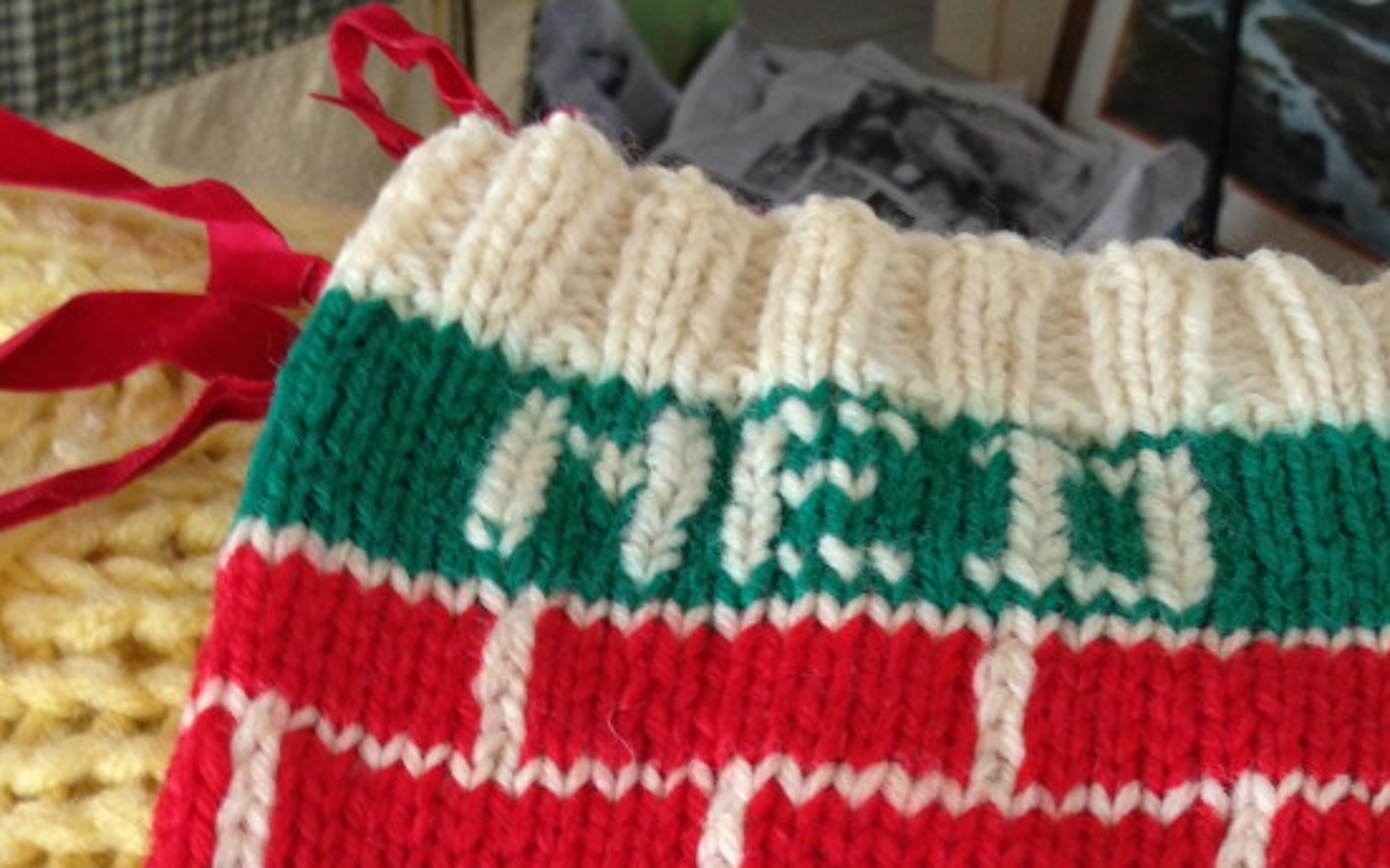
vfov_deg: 17.1
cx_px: 716
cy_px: 1284
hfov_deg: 29.8
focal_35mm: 69
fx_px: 2613
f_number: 2.4
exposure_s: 1/20
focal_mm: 4.28
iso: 50
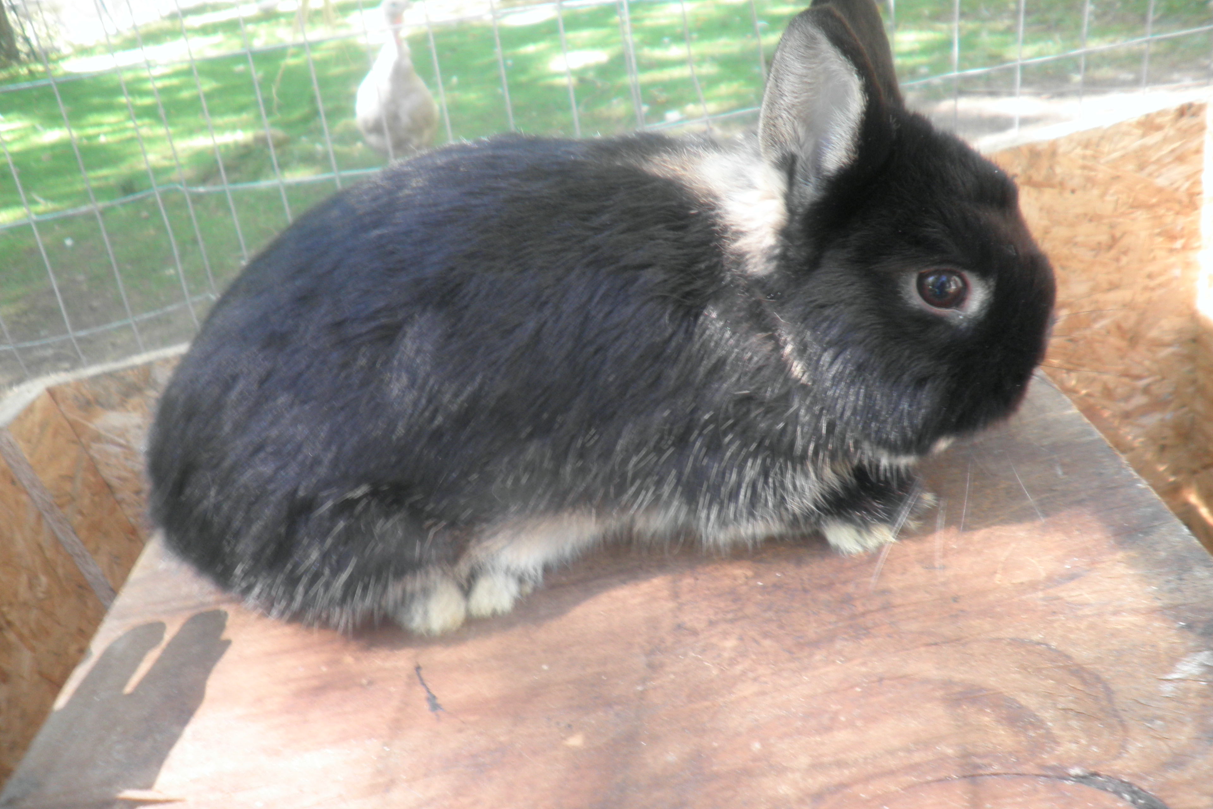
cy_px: 376
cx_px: 597
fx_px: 943
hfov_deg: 65.5
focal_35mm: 28
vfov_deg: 46.4
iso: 80
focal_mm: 4.65
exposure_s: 1/30
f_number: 2.6
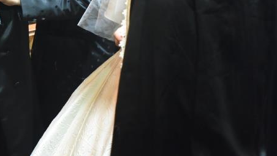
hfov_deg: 24.0
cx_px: -26
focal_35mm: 83
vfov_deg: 14.0
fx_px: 609
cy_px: -40
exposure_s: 1/50
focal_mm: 35
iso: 5000
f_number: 2.8
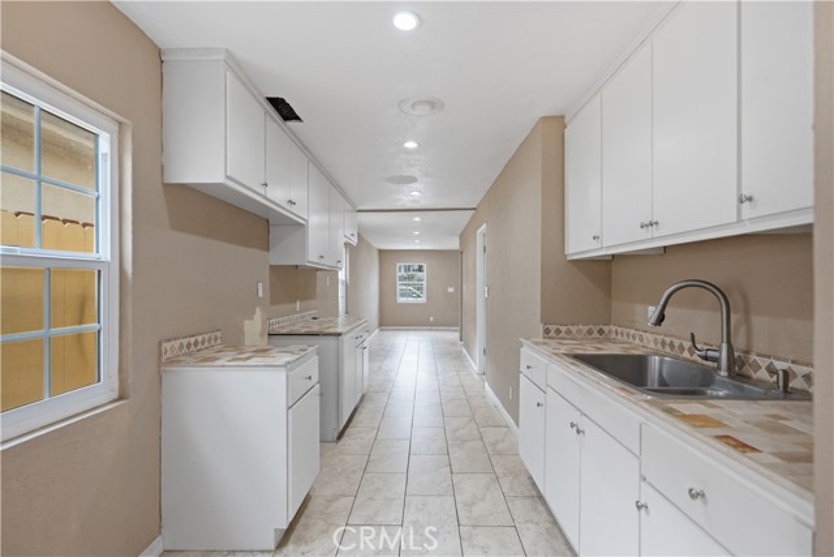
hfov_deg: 93.3
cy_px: 278
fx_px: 394
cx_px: 417
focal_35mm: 17
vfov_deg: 70.5
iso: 800
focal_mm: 17
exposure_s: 1/10
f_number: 4.5
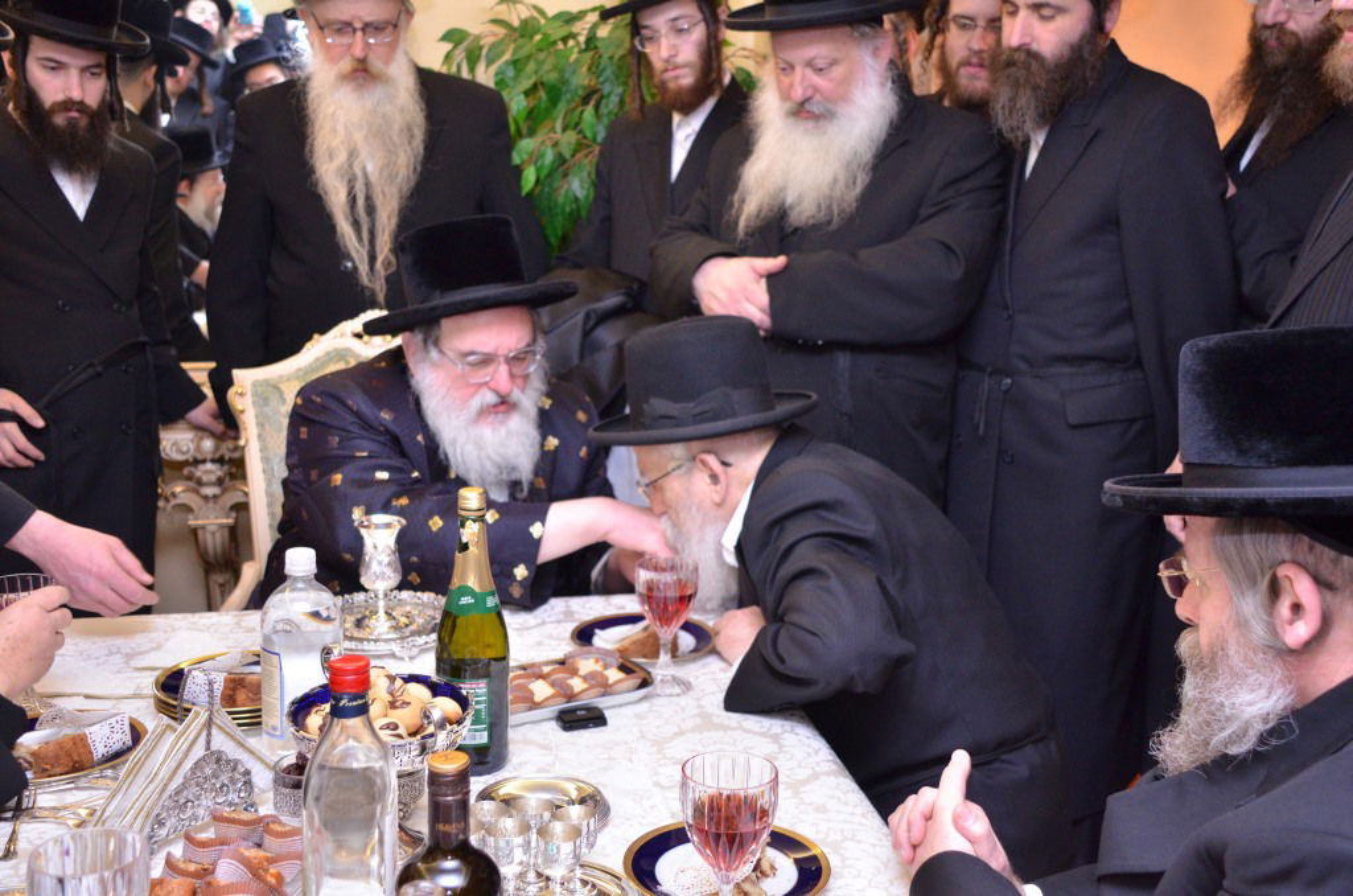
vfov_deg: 29.7
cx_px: 676
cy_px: 448
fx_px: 1688
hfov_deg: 43.7
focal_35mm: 45
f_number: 4.2
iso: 1000
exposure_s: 1/160
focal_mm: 30
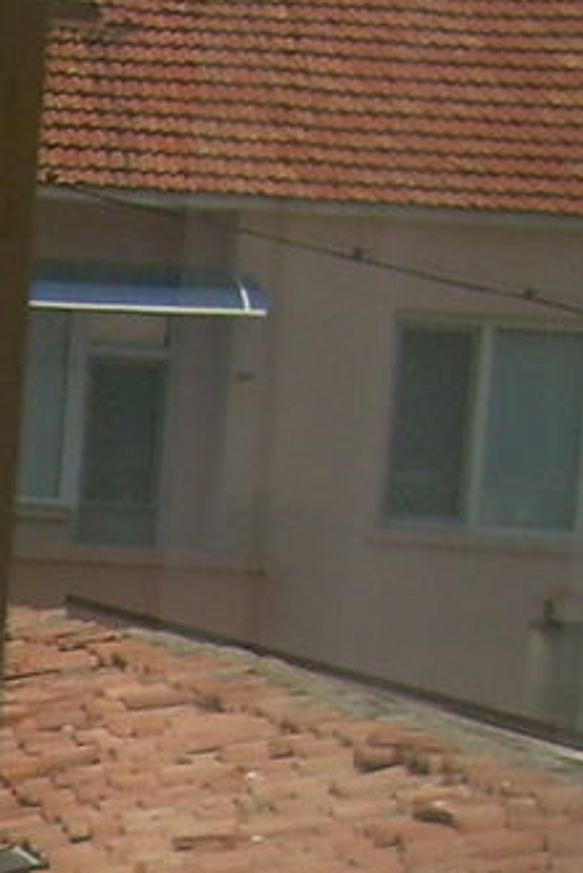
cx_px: -1398
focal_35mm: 191
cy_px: 1356
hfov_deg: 6.4
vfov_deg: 10.4
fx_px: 4635
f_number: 4.6
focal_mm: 6.3
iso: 50
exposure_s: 1/324
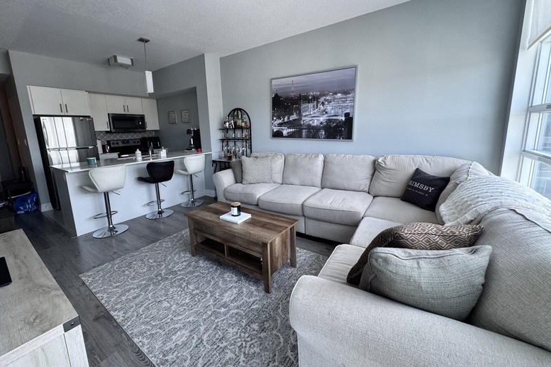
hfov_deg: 100.4
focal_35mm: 15
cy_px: 167
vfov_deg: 77.2
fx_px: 230
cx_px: 269
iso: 125
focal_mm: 2.22
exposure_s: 1/99
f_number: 2.2
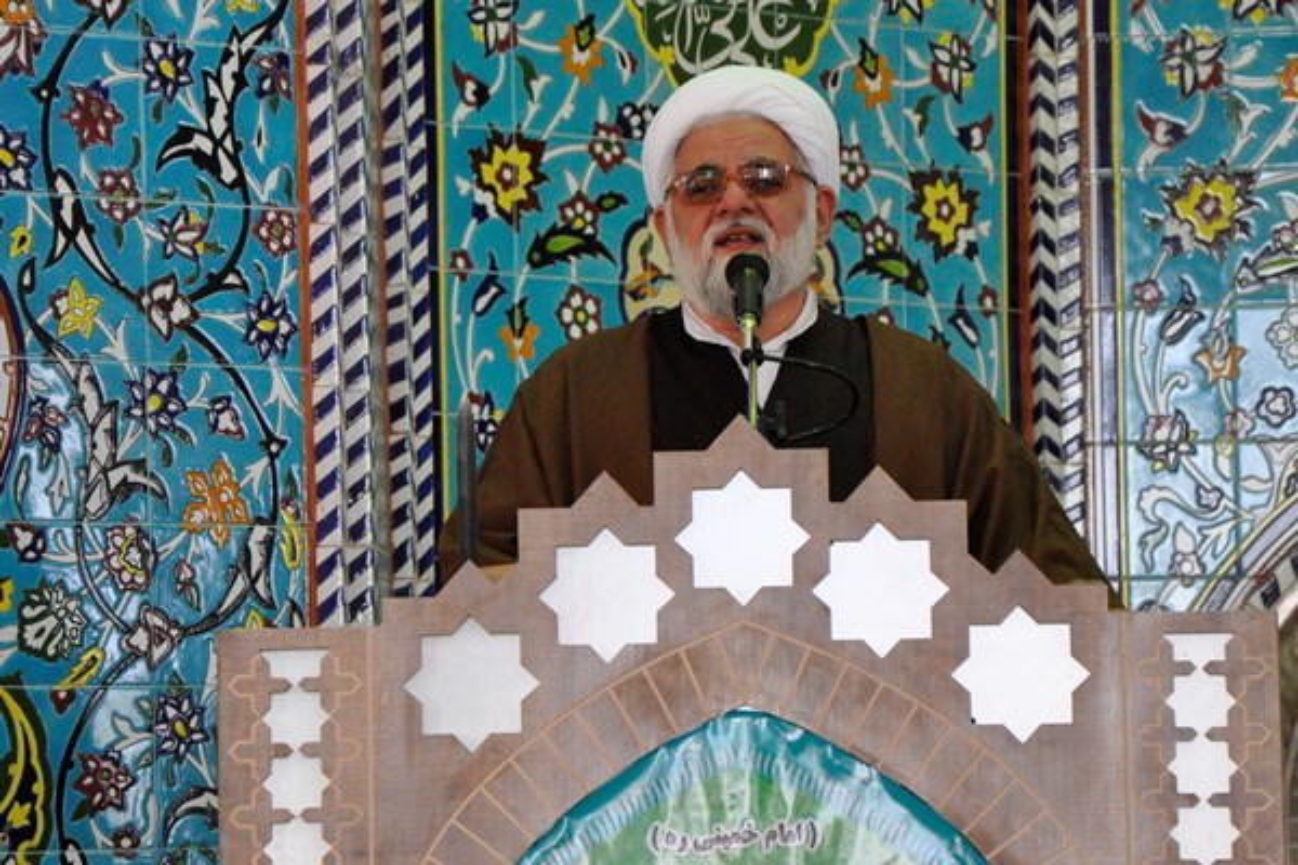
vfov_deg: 8.7
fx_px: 5678
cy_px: 432
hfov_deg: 13.0
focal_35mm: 158
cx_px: 649
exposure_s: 1/125
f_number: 5.6
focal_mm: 105
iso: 3200
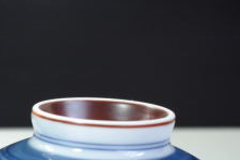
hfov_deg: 8.6
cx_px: -46
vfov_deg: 5.8
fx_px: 1582
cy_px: 175
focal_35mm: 237
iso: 400
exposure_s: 1/100
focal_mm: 55
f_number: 7.1
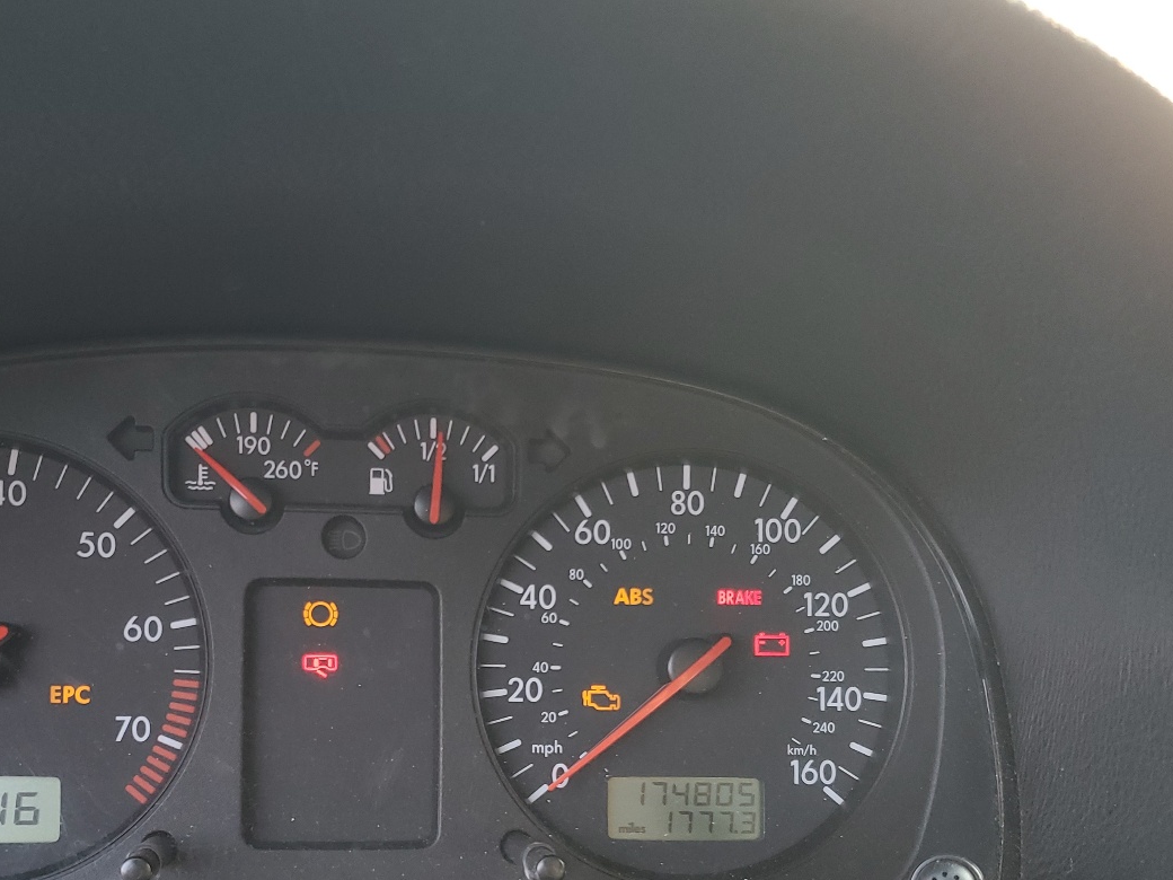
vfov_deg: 35.1
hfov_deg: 46.4
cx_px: 447
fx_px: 1355
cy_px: 675
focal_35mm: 40
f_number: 1.5
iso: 56
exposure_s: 1/60.2
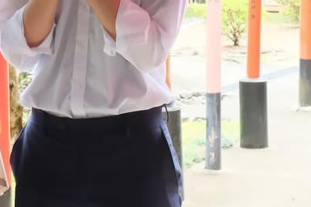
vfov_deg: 9.8
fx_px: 1200
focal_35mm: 139
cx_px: 32
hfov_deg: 14.6
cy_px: -17
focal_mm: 26.2
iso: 1600
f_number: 7.1
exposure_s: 1/100
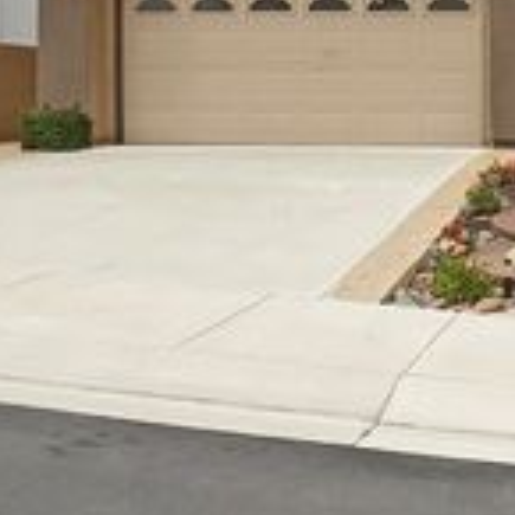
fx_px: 741
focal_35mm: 44
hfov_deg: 30.3
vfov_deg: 36.0
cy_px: 52
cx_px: 671
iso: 800
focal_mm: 10
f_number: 8
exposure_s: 1/1600
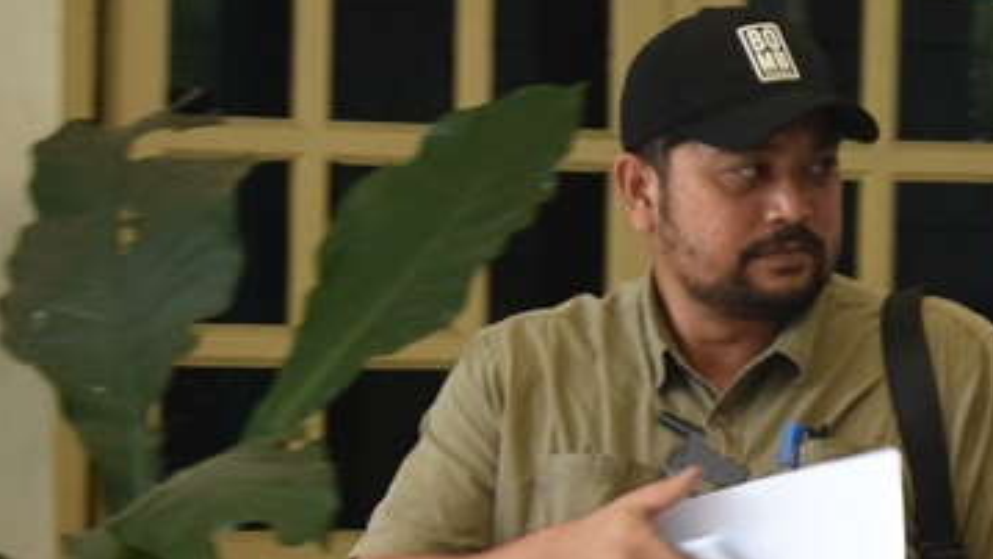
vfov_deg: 3.4
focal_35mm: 361
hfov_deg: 5.9
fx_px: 9511
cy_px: 487
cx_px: 1892
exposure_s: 1/60
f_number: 5.6
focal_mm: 55
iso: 400
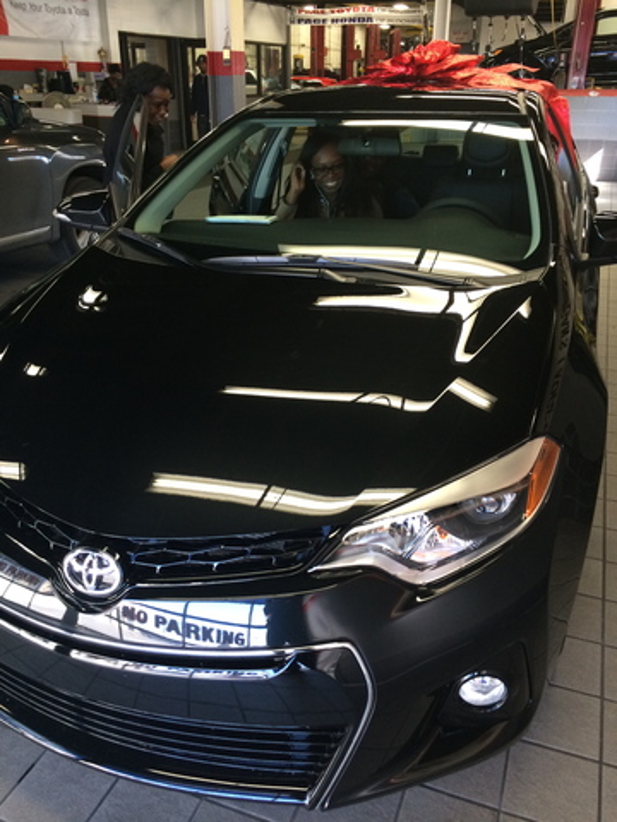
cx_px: 308
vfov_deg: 60.0
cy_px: 411
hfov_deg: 46.8
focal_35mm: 30
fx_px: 713
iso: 64
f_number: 2.2
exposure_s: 1/30
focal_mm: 4.12
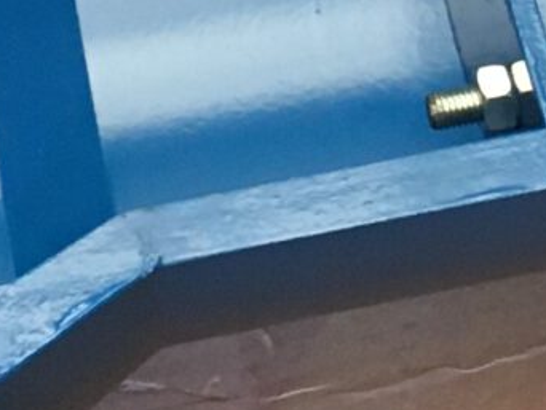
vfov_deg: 6.7
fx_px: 3425
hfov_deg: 9.1
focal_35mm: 217
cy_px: -282
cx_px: 543
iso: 160
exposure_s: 1/33
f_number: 2.2
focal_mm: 4.15
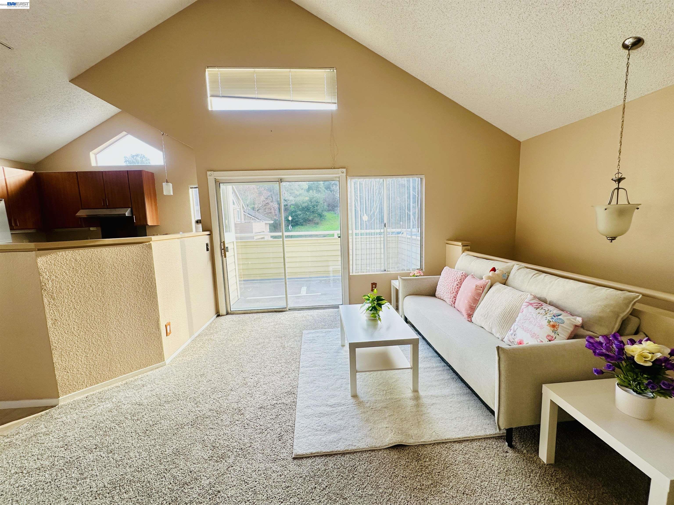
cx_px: 337
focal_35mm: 14
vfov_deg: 85.7
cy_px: 252
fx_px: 273
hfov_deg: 102.1
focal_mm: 2.22
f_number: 2.2
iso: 125
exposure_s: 1/99
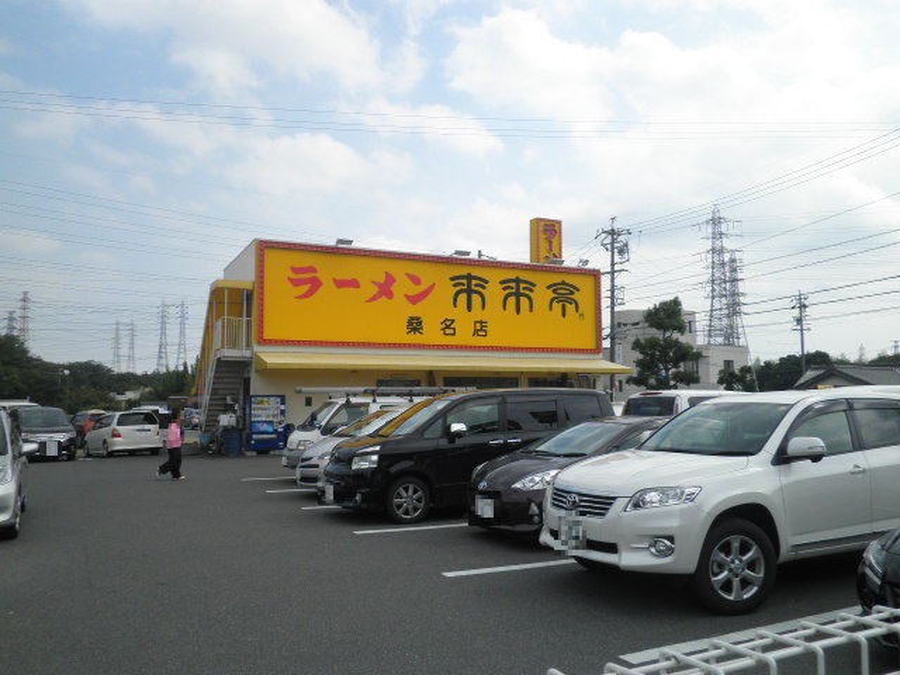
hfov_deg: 67.3
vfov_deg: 53.1
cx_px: 450
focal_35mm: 26
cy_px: 338
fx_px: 676
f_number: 7.9
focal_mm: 4.7
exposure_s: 1/160
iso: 64
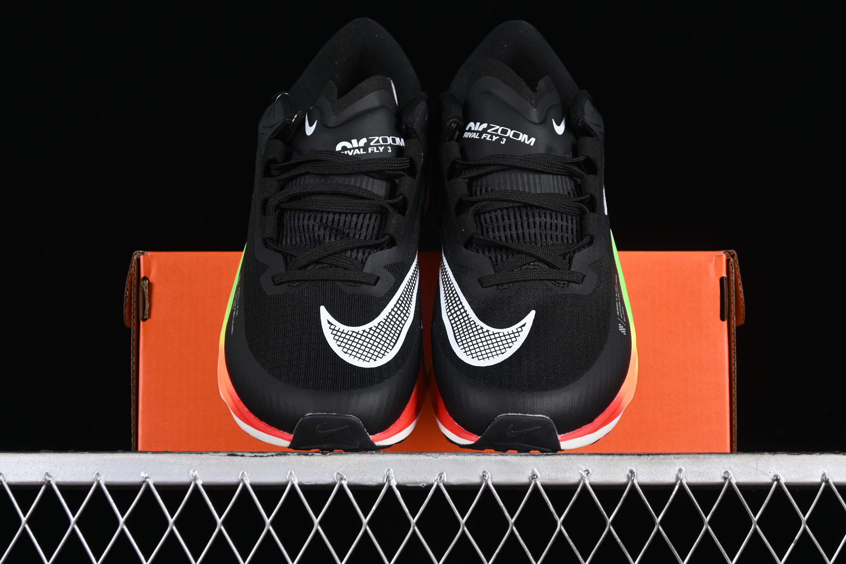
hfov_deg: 27.0
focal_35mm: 75
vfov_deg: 18.2
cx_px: 423
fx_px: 1762
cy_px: 282
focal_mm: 50
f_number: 6.3
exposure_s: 1/60
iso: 160
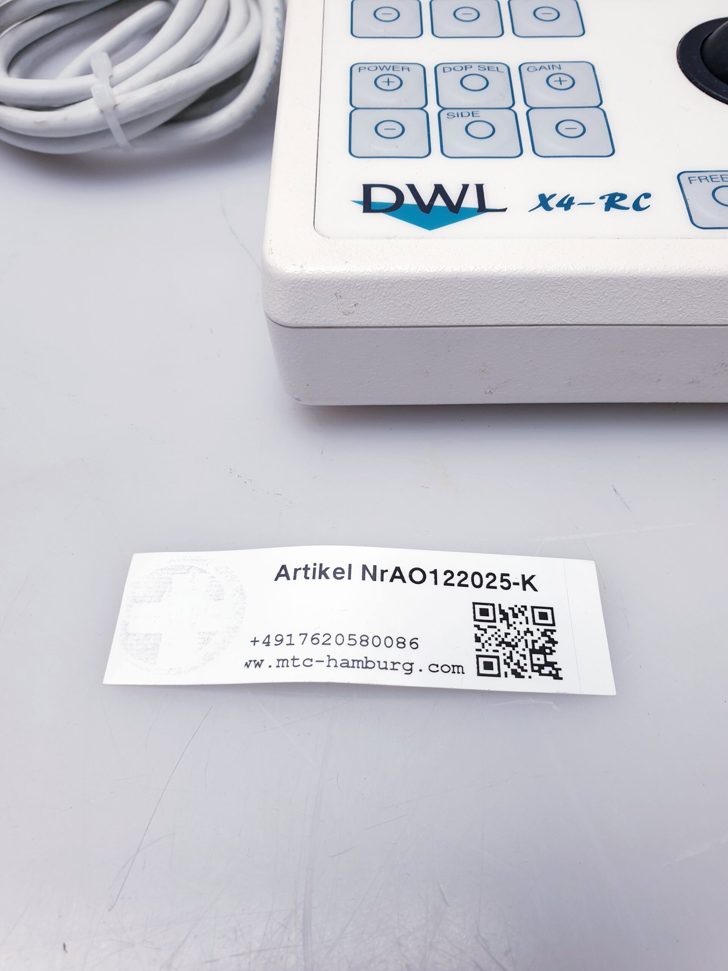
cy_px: 486
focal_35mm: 26
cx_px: 364
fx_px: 729
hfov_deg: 53.1
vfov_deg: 67.3
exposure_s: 1/50
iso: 50
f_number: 2.4
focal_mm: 4.3
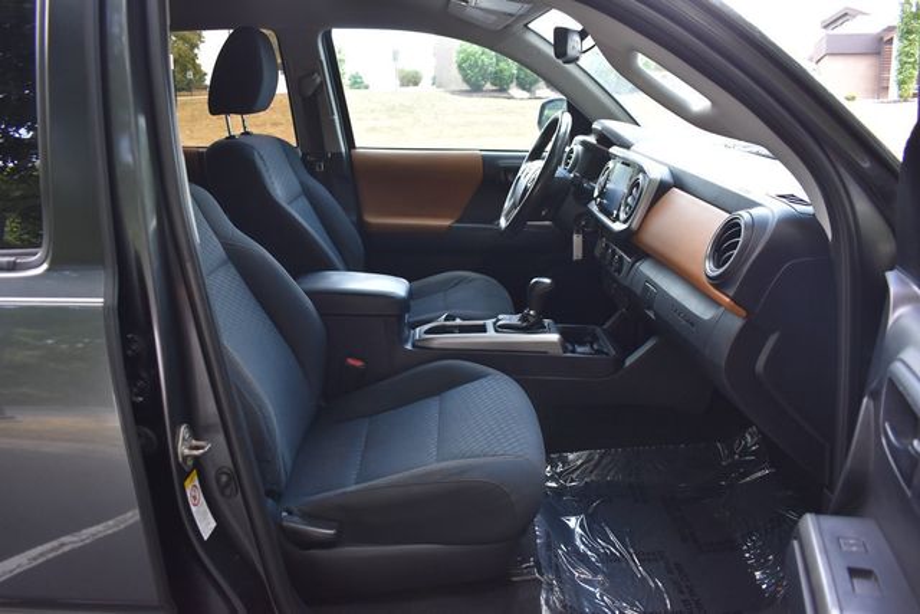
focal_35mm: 27
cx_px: 460
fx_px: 690
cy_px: 307
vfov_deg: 48.0
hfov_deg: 67.4
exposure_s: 1/200
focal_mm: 18
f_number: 3.5
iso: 800
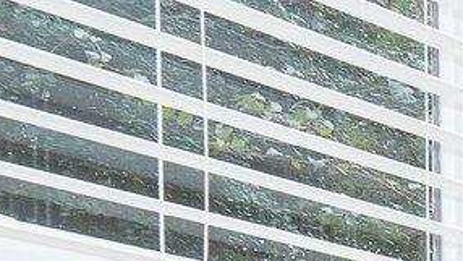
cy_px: 769
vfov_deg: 9.3
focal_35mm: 105
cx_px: 1480
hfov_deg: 10.7
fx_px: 1289
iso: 640
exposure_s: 1/125
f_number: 11
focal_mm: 14
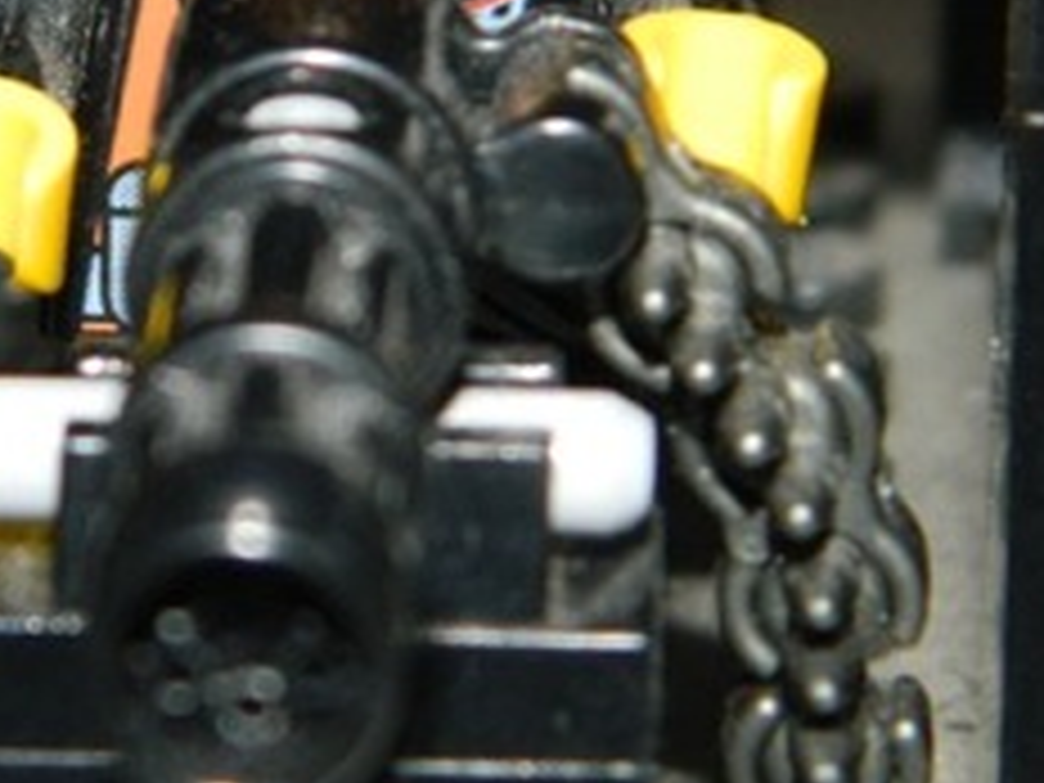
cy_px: 324
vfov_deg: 5.2
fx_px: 8565
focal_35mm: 284
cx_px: 238
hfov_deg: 7.0
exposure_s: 1/60
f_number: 12.6
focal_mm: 18.6
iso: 200
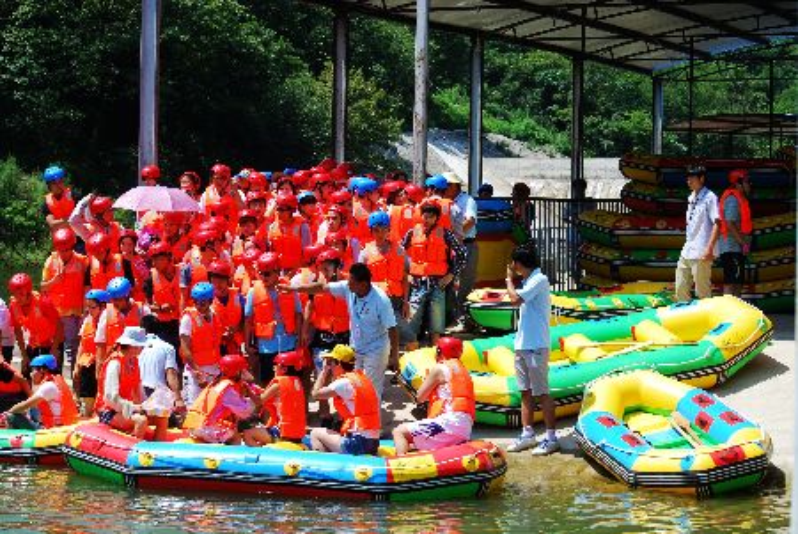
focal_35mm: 82
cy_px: 267
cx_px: 399
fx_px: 1830
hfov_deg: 24.6
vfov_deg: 16.6
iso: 100
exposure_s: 1/250
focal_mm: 55
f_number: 8
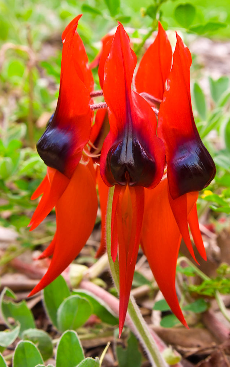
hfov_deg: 18.7
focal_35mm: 70
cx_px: 123
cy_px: 185
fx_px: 697
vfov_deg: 29.6
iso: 400
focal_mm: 45
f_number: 11
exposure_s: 1/45
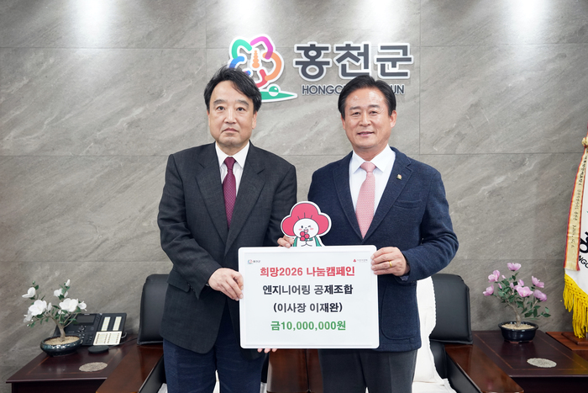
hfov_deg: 54.4
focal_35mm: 35
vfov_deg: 37.9
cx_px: 294
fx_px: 572
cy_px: 196
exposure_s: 1/160
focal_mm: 35
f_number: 5.6
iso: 2500
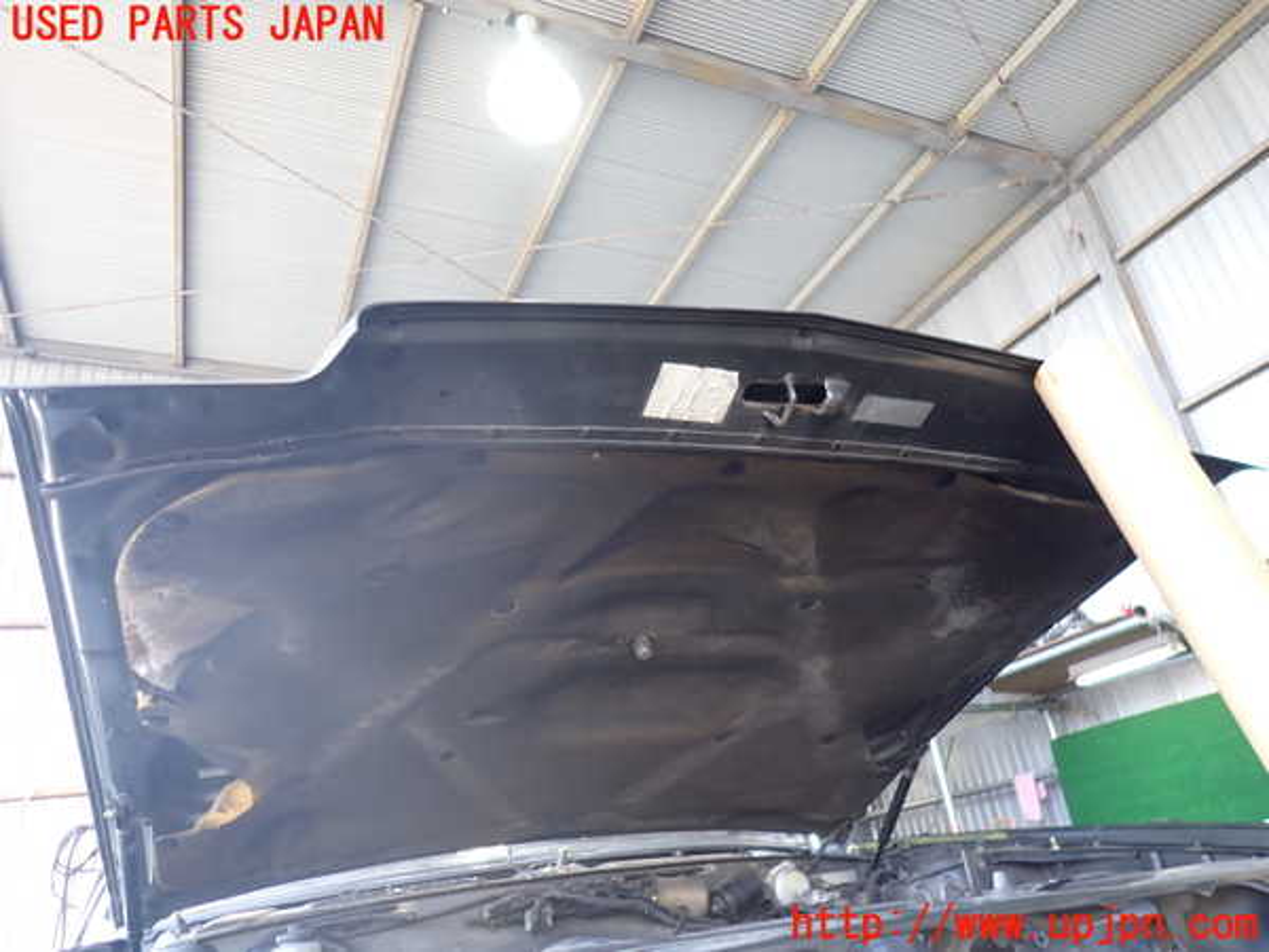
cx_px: 634
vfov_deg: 54.9
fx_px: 916
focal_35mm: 25
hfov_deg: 69.4
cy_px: 476
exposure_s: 1/60
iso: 200
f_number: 2
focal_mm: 4.5
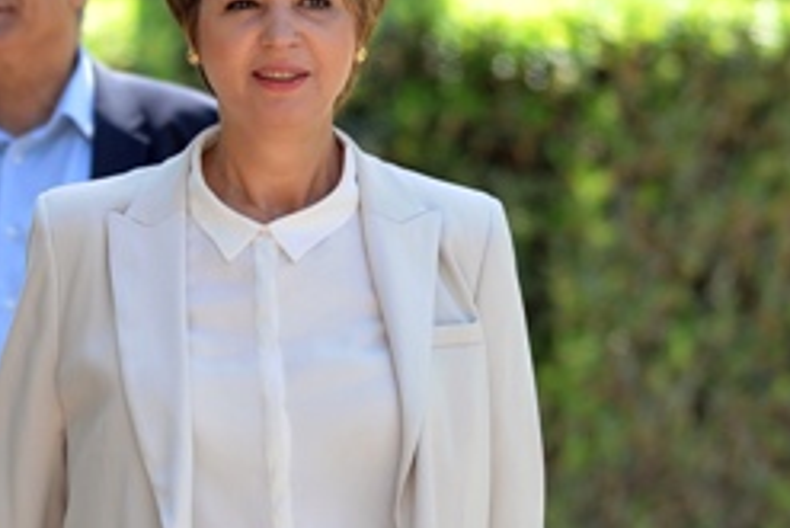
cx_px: -409
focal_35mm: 648
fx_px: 14228
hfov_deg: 3.2
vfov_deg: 2.1
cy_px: 338
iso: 400
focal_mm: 200
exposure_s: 1/250
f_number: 5
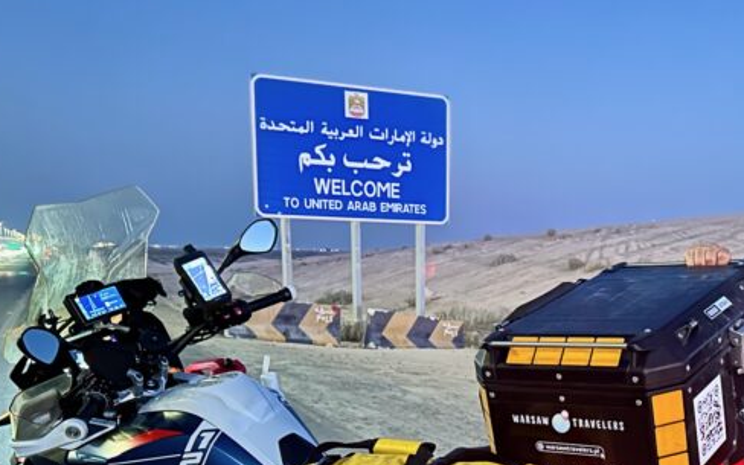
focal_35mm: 48
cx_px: 508
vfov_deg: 26.1
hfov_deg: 41.2
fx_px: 973
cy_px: 413
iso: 2000
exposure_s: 1/15
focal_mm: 6.86
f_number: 1.78
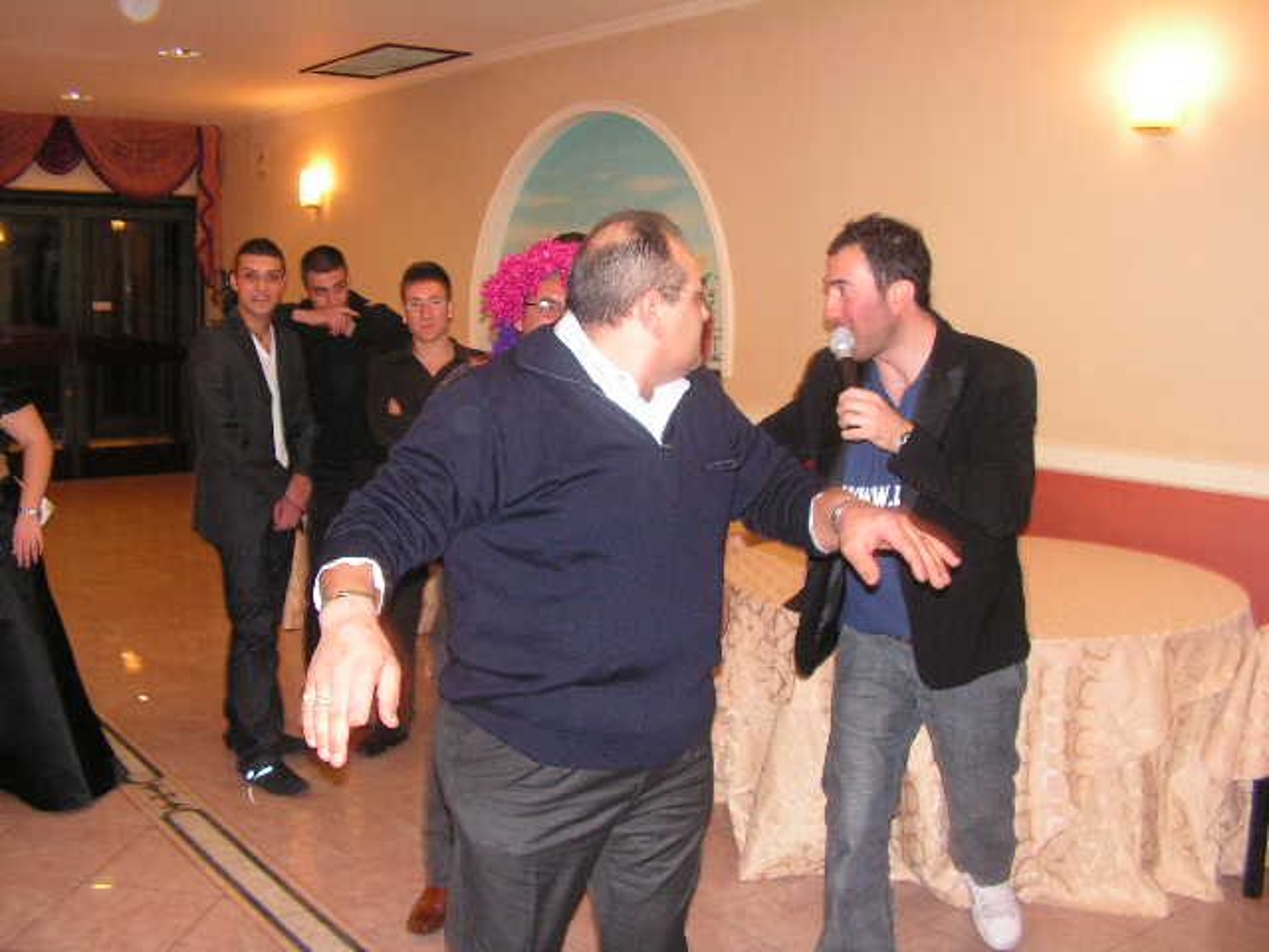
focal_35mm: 36
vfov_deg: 39.7
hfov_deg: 51.4
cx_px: 634
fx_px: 1320
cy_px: 476
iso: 200
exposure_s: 1/40
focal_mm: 6
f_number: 3.2
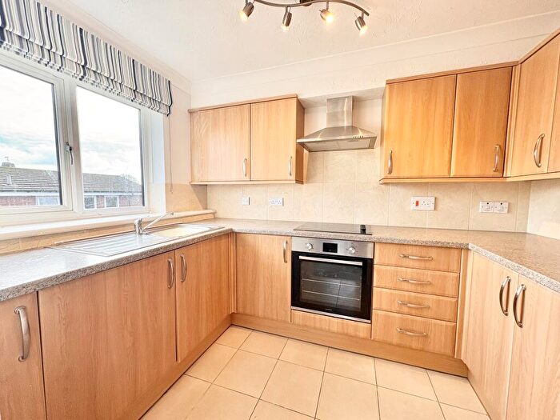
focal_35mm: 14
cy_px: 210
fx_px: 226
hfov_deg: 102.1
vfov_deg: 85.7
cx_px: 280
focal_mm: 2.22
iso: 80
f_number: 2.2
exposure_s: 1/99
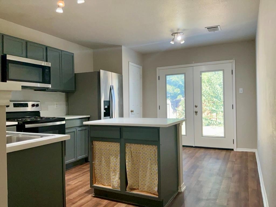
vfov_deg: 51.4
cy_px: 104
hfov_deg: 65.3
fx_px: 215
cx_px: 138
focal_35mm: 27
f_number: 1.8
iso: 125
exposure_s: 1/100
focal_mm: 3
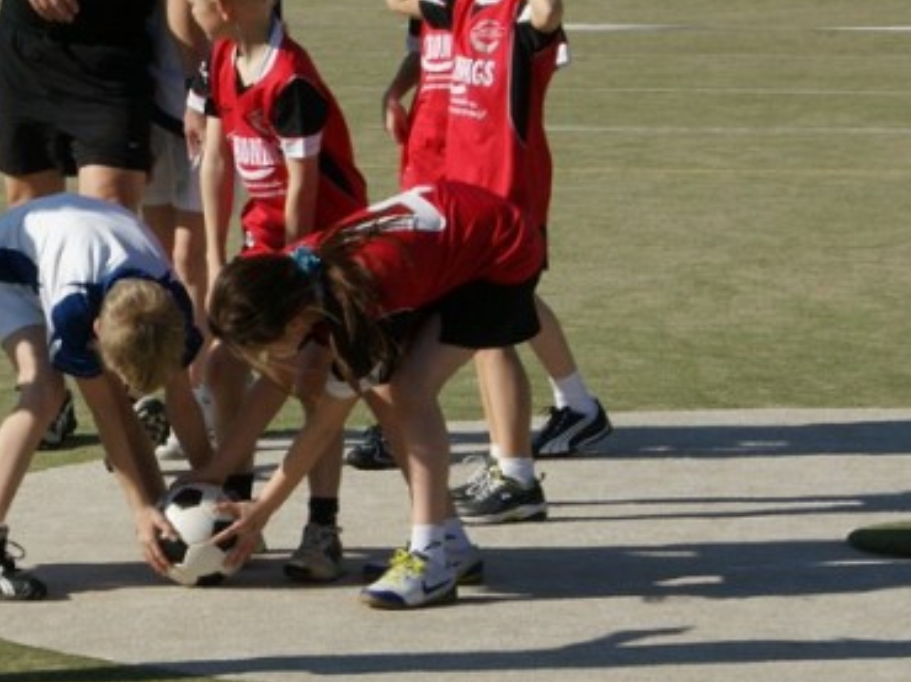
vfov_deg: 9.6
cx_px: 133
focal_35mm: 154
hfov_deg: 12.8
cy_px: 106
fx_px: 4050
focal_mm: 50
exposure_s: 1/320
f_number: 13
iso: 200
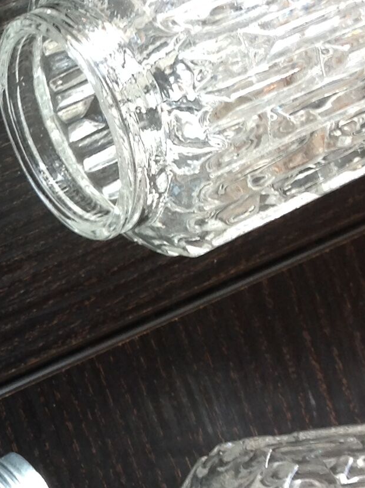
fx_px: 1536
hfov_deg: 13.1
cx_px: -112
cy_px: 290
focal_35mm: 109
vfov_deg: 18.0
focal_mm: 4.28
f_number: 2.4
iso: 64
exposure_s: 1/15
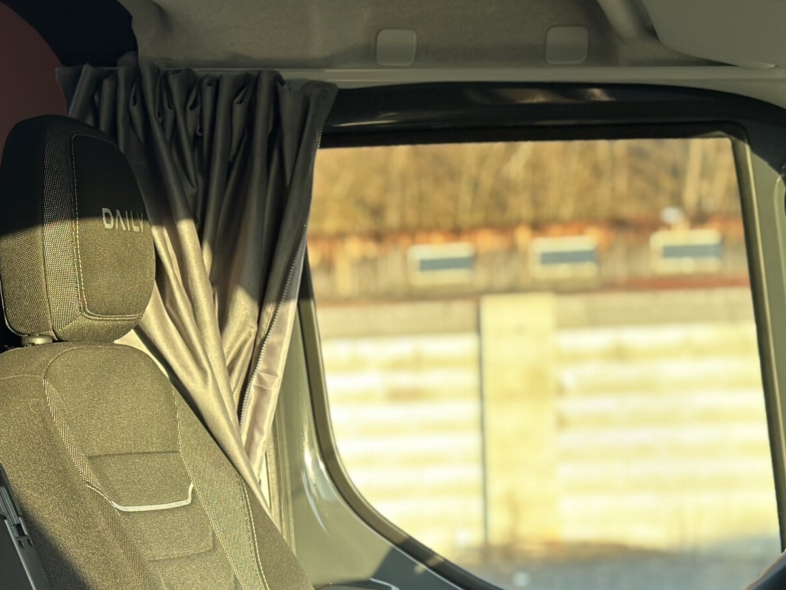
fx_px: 2180
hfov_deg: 19.8
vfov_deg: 15.3
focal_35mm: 96
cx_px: 3
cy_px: 481
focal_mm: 6.86
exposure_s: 1/219
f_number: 1.78
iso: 80
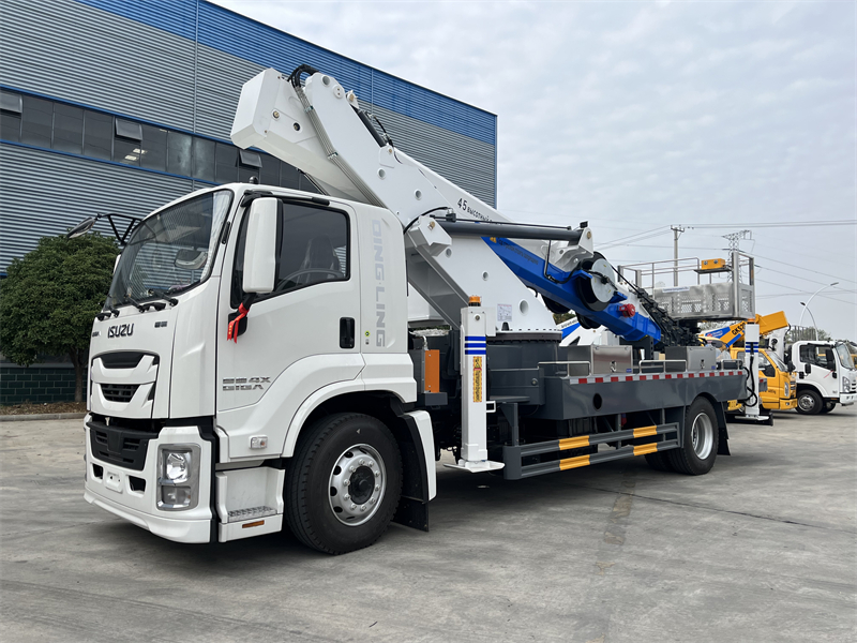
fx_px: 644
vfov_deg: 53.1
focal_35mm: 26
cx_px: 428
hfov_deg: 67.3
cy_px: 322
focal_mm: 5.1
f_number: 1.6
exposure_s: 1/3135
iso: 50
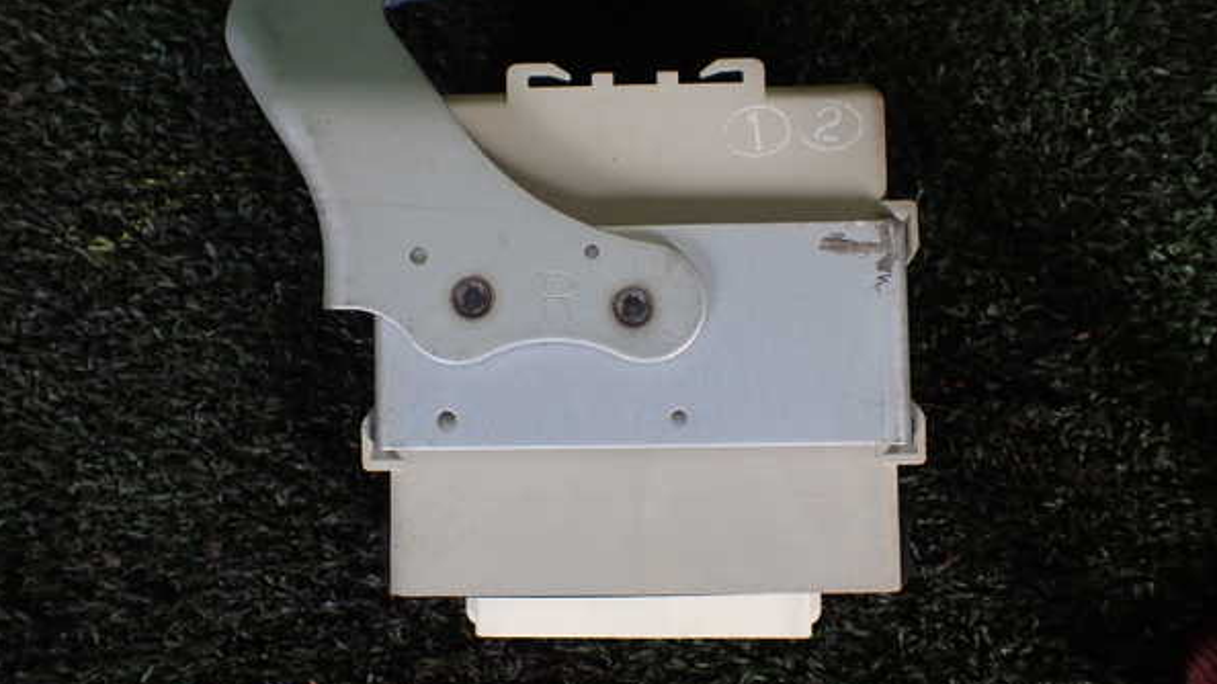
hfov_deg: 59.5
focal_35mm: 33
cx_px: 604
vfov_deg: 35.6
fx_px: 1065
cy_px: 307
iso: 200
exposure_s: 1/125
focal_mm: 5.4
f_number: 2.3
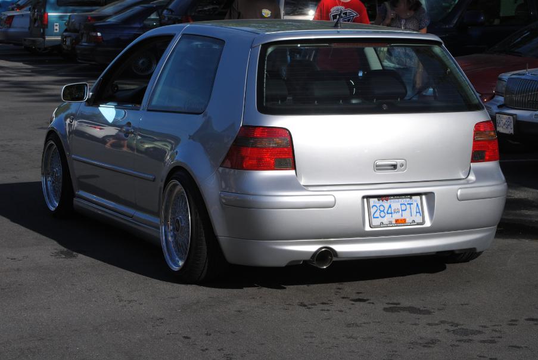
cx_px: 286
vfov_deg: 14.6
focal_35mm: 94
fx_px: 1400
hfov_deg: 21.8
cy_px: 156
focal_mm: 55
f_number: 9
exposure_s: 1/320
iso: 100
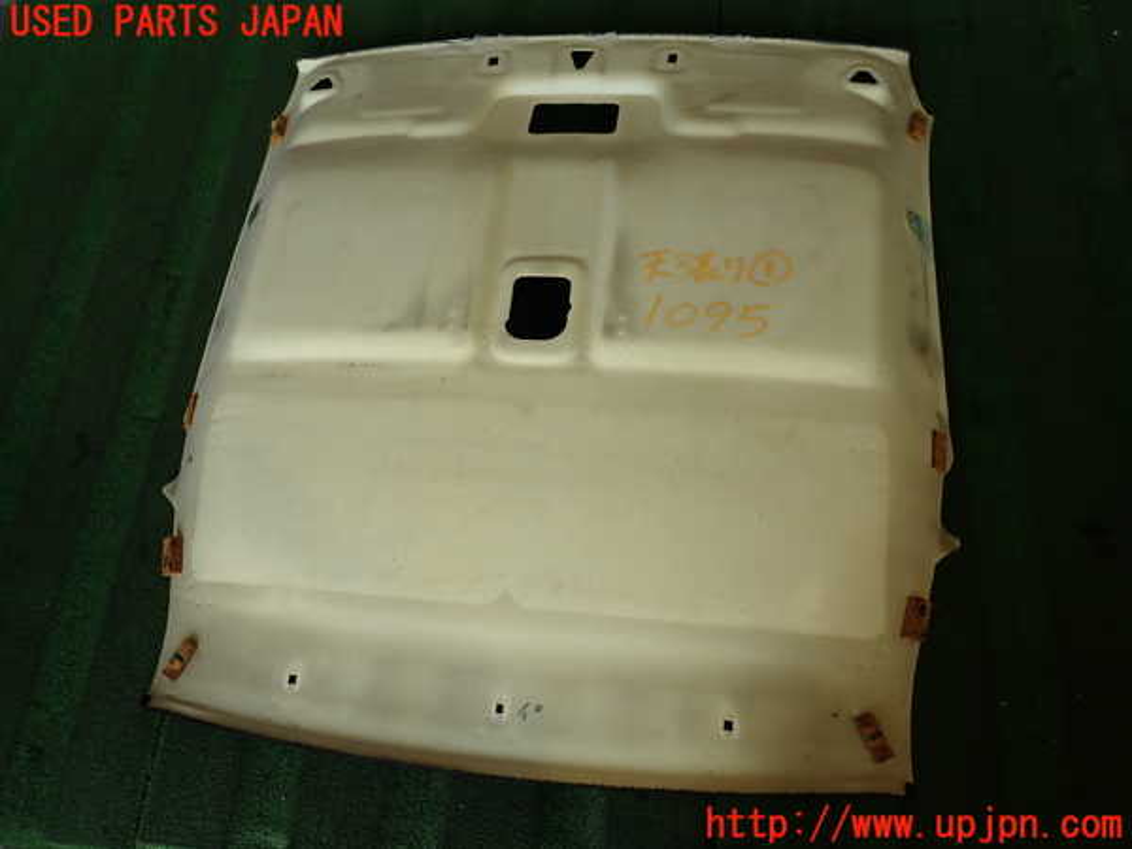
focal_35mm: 25
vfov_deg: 54.9
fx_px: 818
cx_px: 566
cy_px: 424
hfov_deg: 69.4
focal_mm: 4.5
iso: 100
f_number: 2.8
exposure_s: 1/80
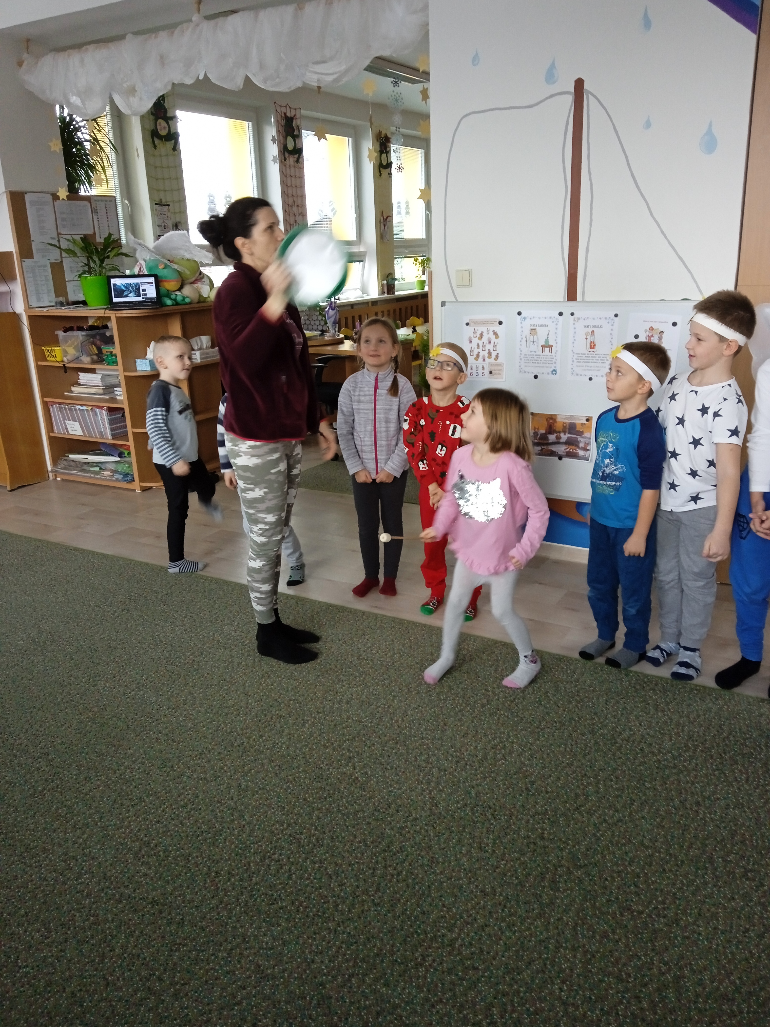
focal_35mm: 28
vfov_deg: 63.4
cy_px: 514
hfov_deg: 49.7
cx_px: 385
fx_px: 830
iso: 239
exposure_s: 1/25
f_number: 2.2
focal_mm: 3.43
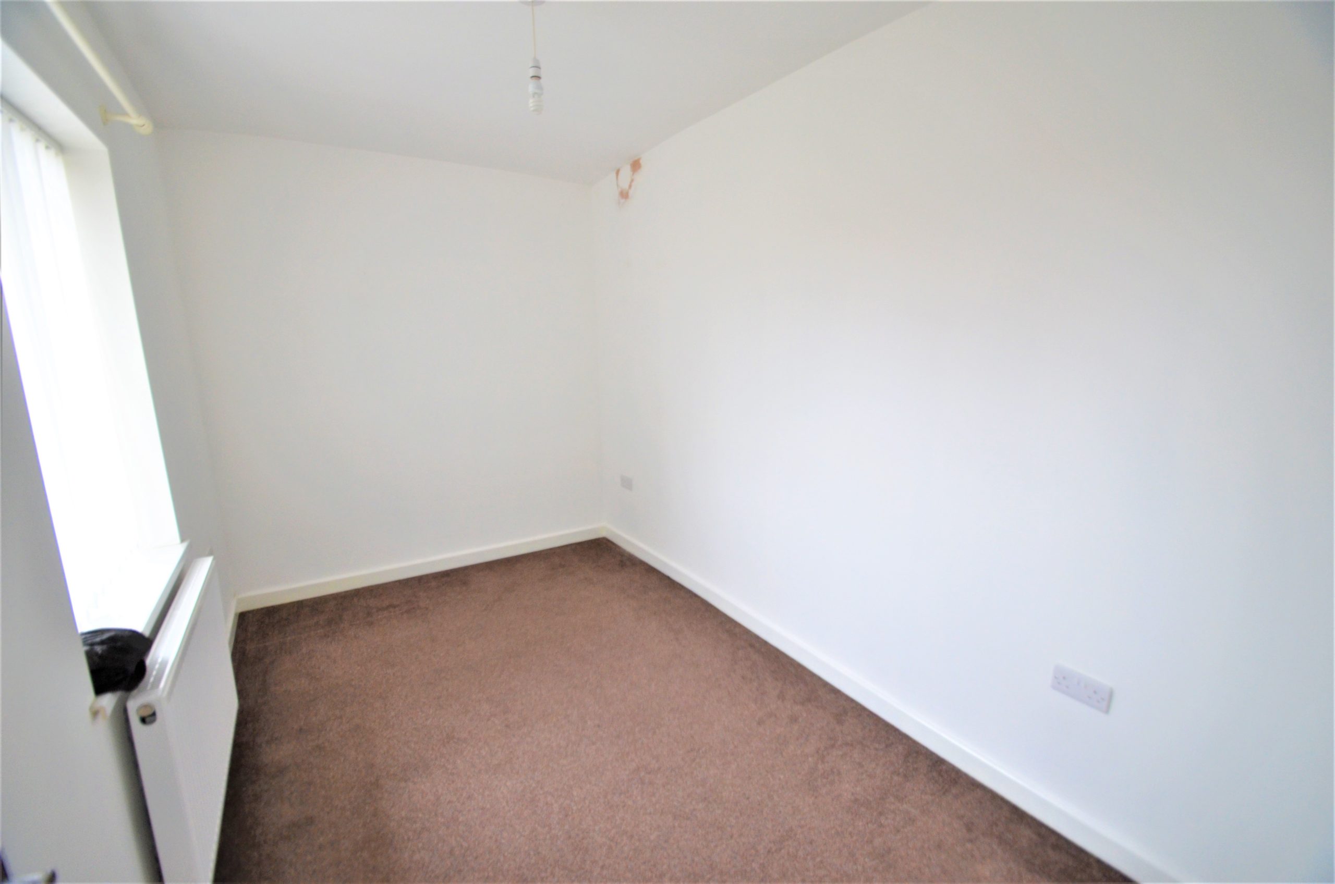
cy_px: 442
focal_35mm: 15
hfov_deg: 100.5
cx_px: 668
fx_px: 555
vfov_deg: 77.1
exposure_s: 1/60
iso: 720
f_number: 4
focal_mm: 10
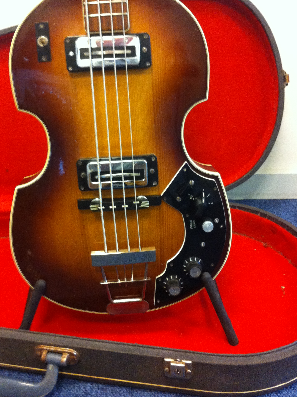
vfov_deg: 43.9
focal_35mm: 43
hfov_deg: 33.5
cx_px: 141
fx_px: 493
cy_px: 179
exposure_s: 1/15
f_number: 2.8
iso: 320
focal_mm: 3.85
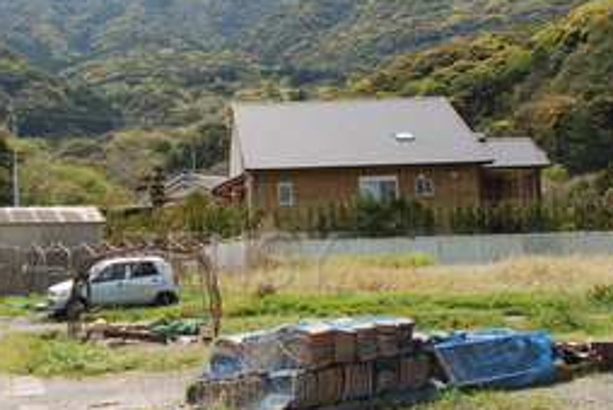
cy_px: 33
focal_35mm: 71
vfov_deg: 18.9
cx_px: 53
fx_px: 1210
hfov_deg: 27.3
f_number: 9
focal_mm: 24
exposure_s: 1/160
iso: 160
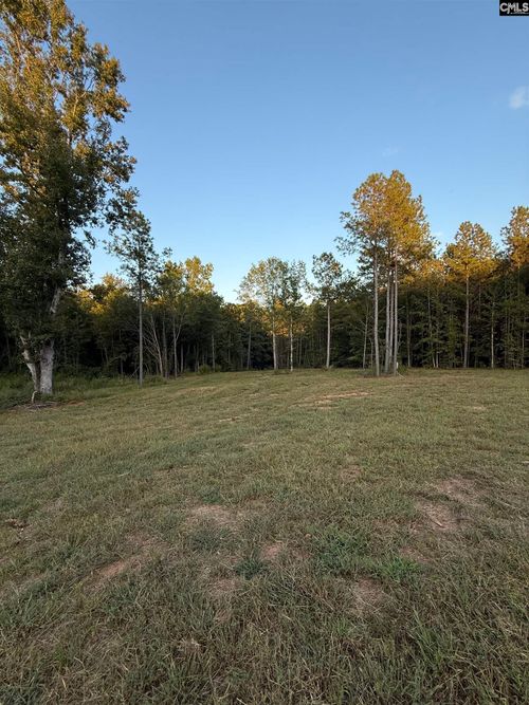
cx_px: 264
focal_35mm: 14
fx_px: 285
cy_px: 352
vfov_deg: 102.1
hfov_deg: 85.7
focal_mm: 2.22
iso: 50
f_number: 2.2
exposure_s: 1/313
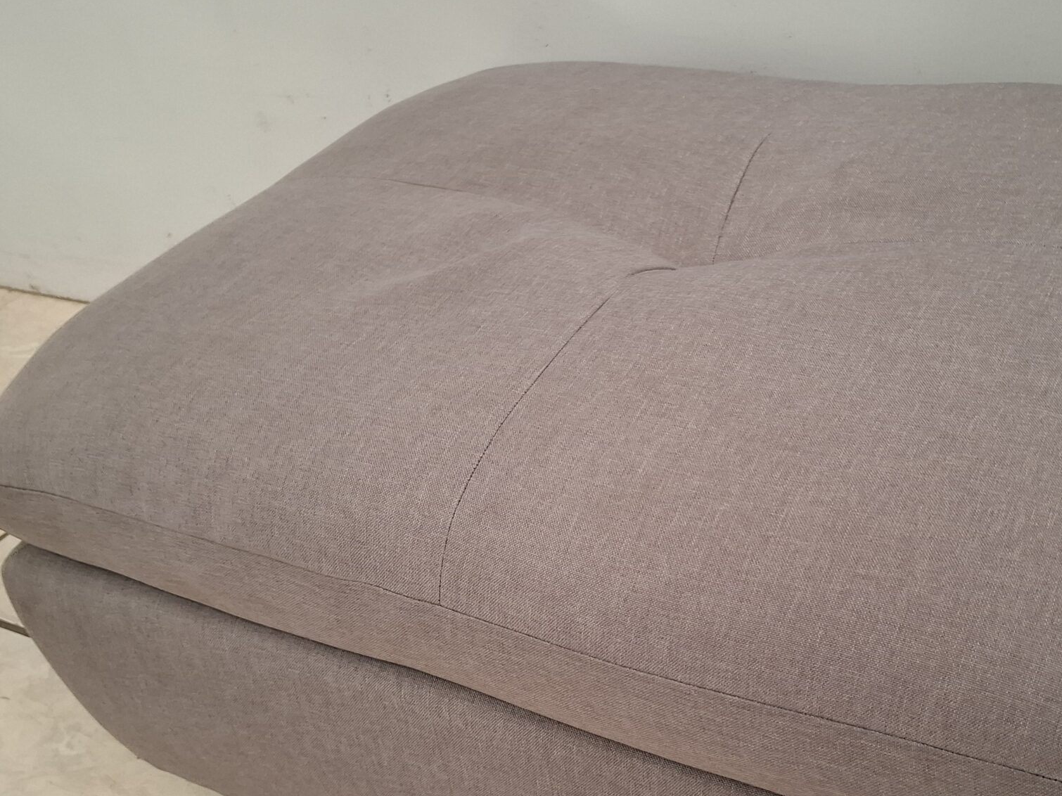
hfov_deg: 47.4
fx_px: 1196
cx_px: 664
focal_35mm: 39
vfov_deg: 36.3
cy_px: 548
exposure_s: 1/60
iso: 320
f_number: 1.8
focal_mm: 5.54
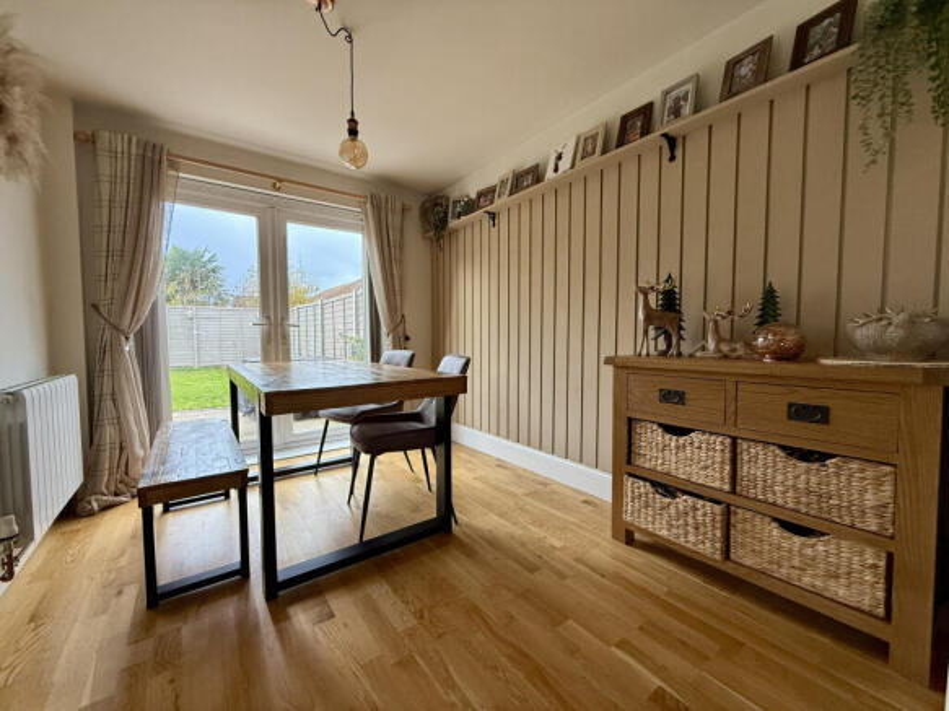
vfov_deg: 85.7
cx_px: 474
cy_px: 356
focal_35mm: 14
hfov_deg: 102.1
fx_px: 384
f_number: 2.2
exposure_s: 1/99
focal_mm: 2.22
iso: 250
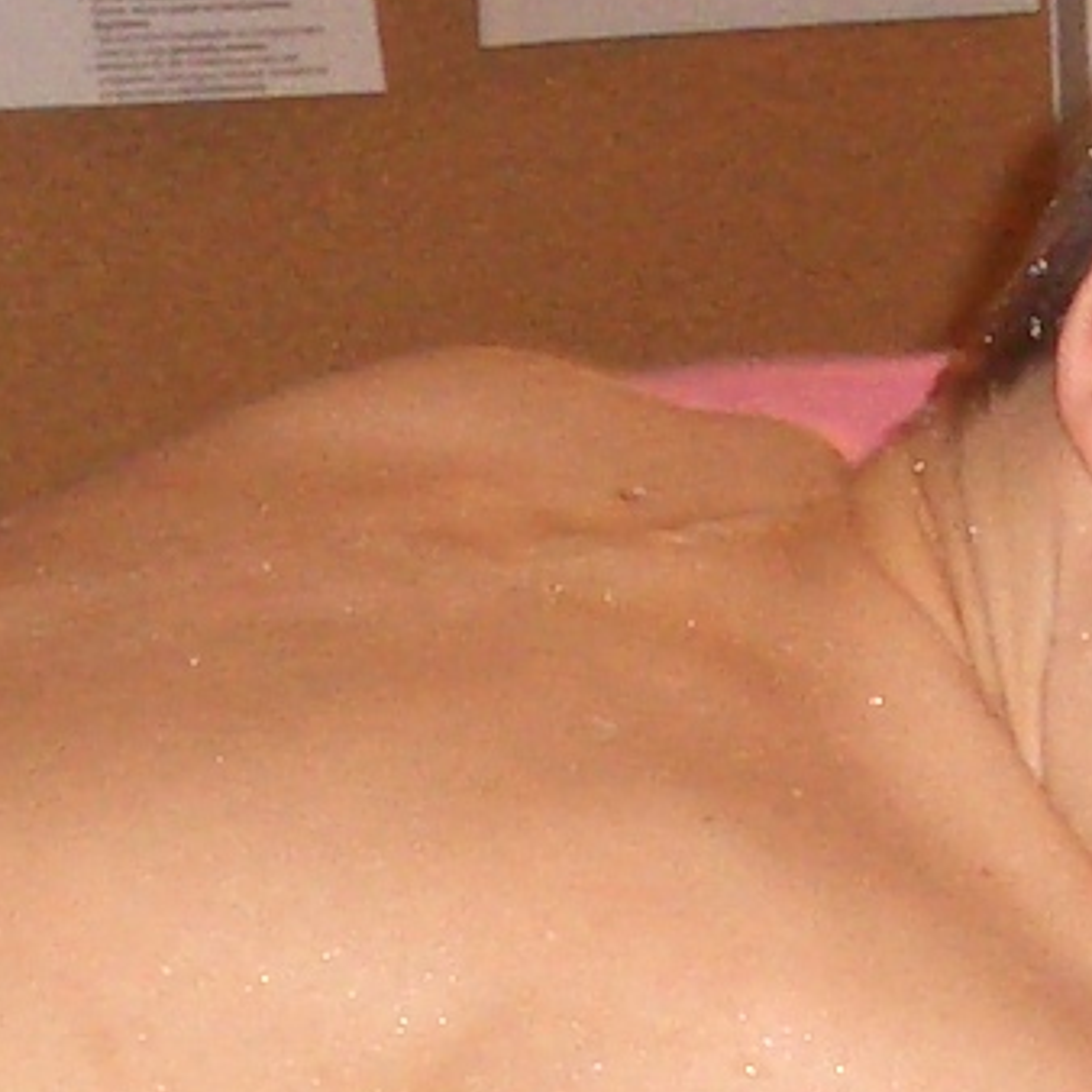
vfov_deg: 8.8
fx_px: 6888
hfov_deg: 9.0
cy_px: 1809
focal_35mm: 193
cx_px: 1060
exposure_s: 1/40
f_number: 4
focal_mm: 4.8
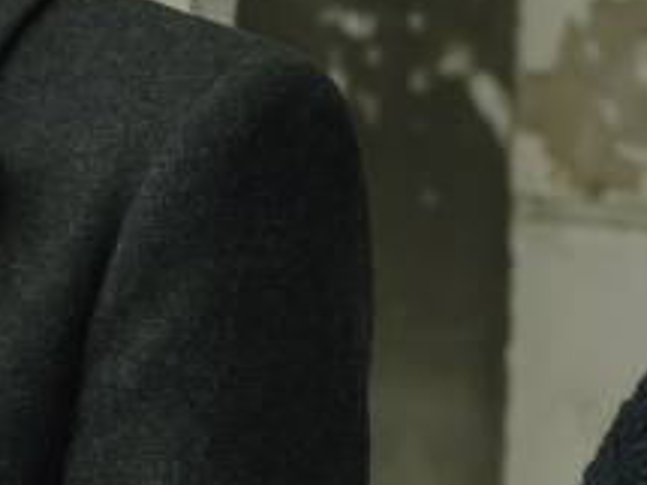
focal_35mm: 403
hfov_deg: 4.9
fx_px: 7528
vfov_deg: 3.7
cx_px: 238
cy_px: 508
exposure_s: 1/1000
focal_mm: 50
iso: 800
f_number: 5
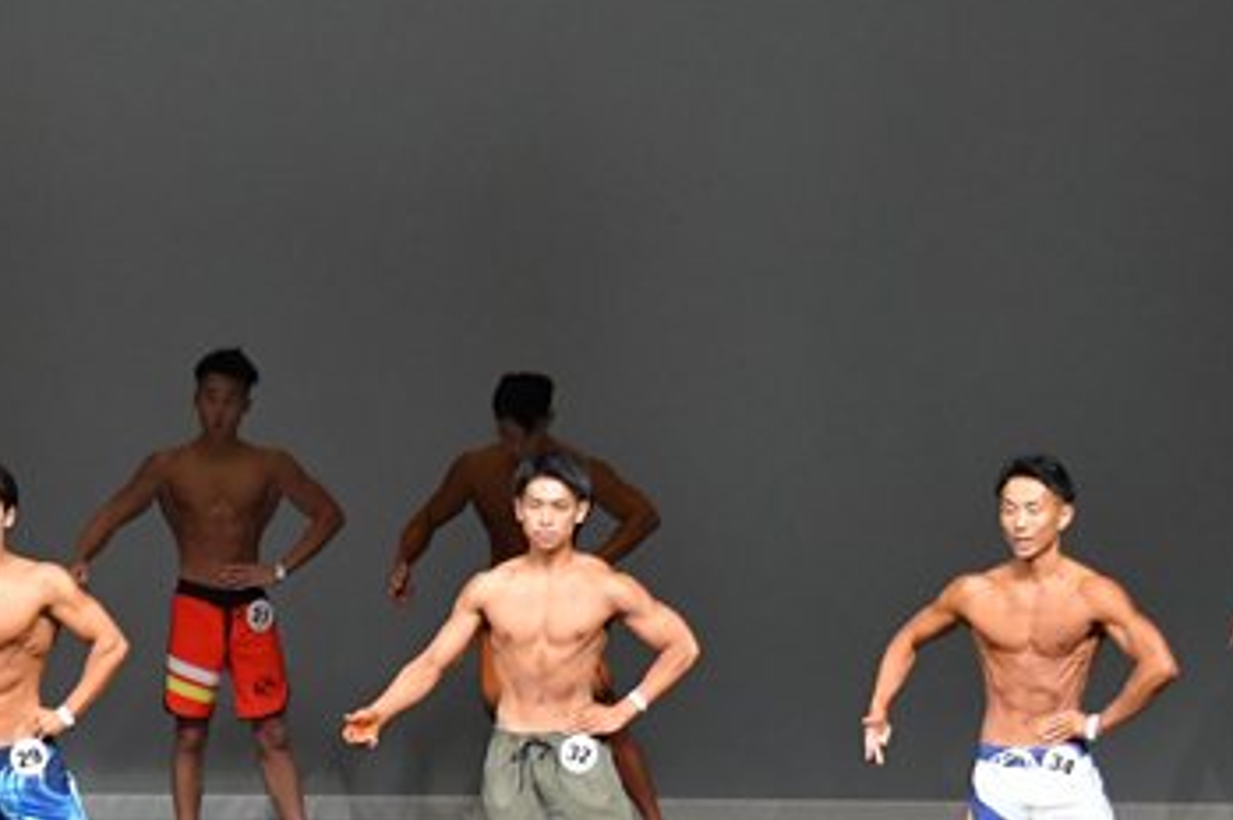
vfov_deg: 4.6
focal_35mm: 300
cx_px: 164
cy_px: 774
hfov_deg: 6.9
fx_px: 10265
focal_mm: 90
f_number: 5.6
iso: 4000
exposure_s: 1/400
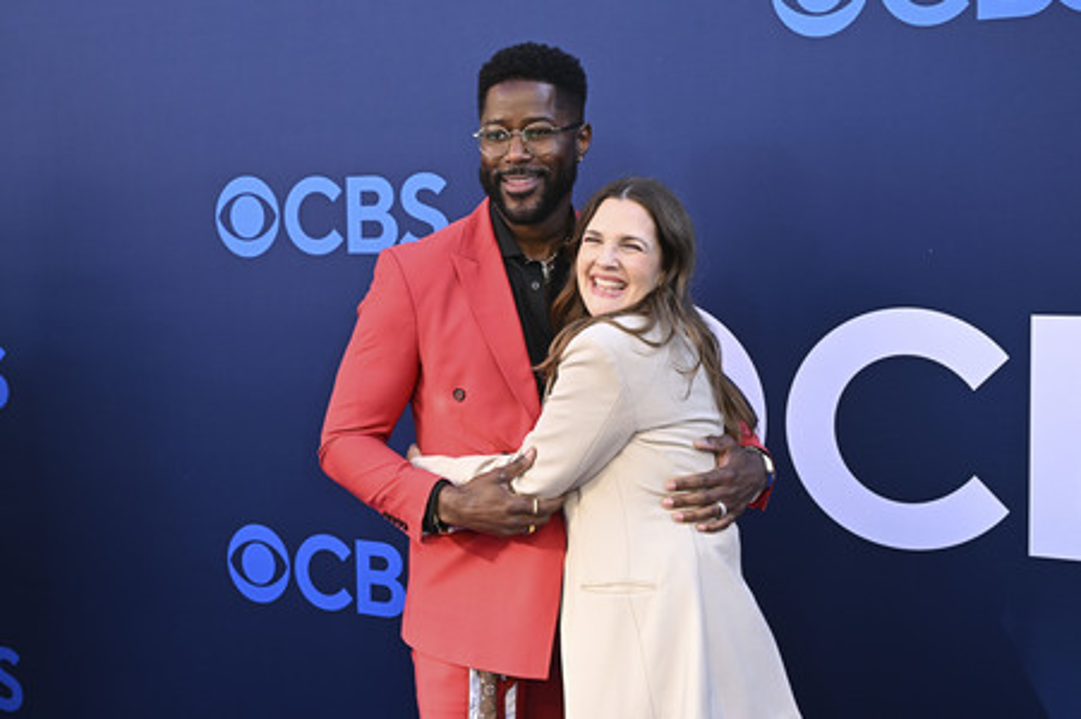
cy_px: 360
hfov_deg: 42.8
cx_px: 540
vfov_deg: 29.2
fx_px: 1380
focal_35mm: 46
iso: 400
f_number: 5.6
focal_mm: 46
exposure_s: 1/200
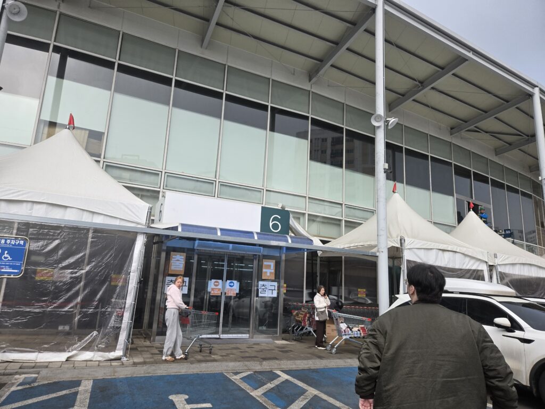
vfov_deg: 58.9
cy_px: 204
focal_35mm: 23
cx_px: 272
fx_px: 362
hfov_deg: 73.9
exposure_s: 1/2921
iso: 80
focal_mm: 5.4
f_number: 1.8
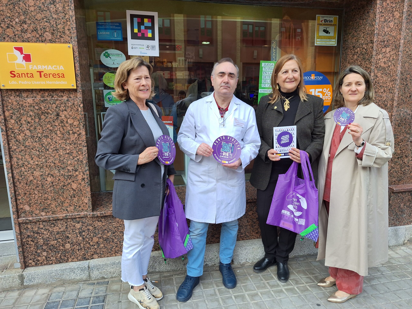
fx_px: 274
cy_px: 154
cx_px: 206
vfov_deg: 58.9
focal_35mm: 23
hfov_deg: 73.9
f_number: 1.8
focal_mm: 5.54
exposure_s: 1/576
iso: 40
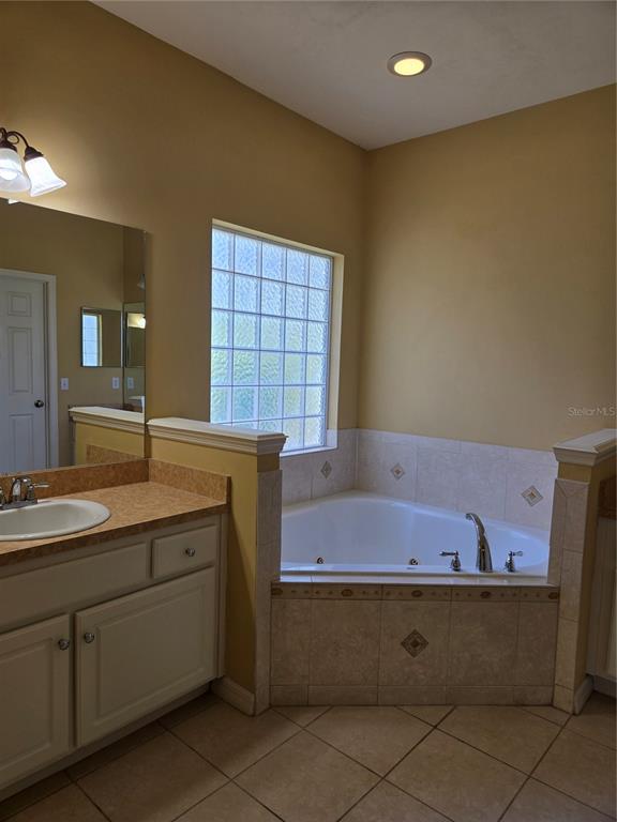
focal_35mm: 23
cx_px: 308
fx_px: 547
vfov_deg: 73.9
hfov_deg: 58.9
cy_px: 411
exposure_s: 1/123
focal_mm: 5.4
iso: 25
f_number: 1.8
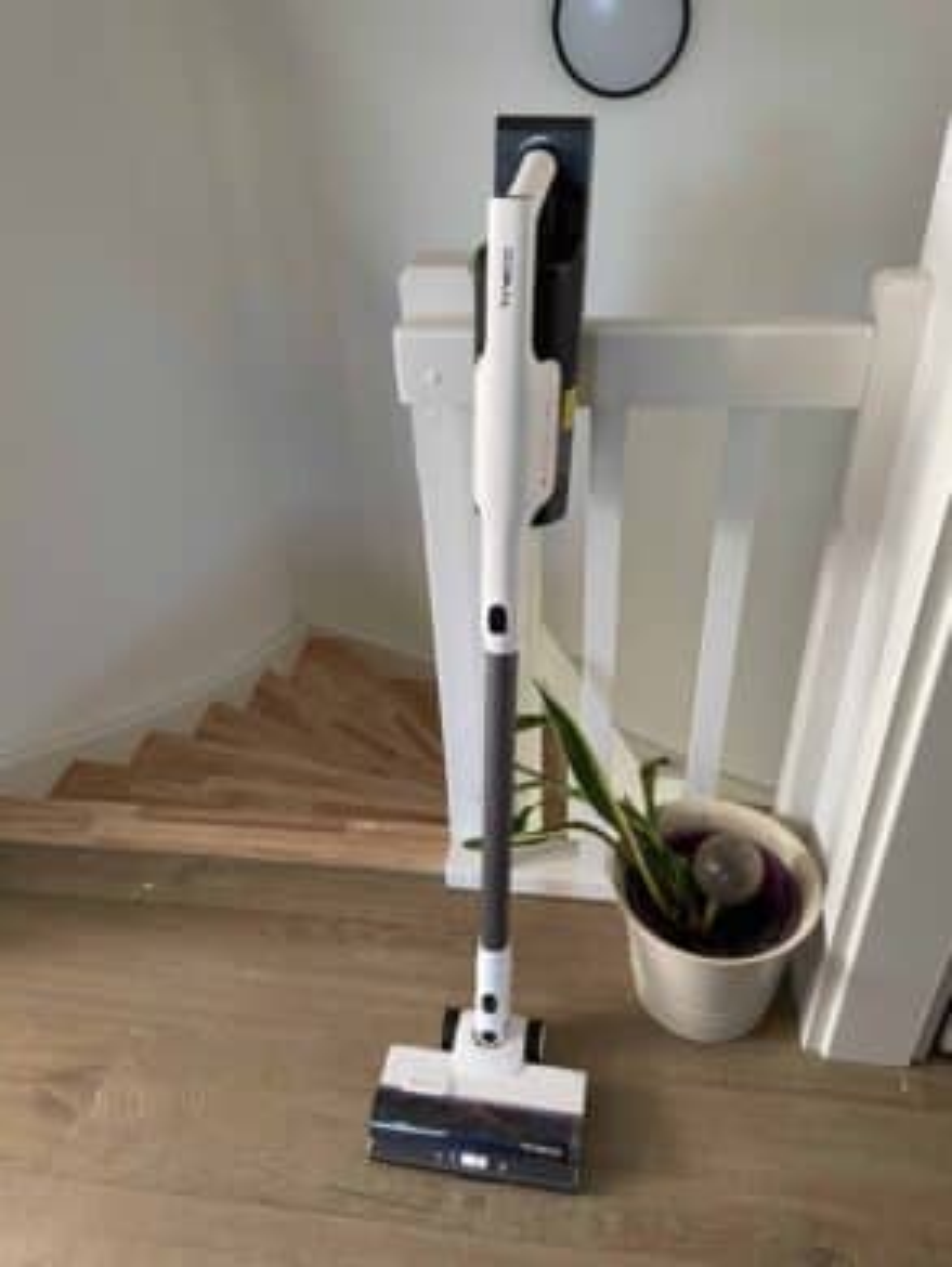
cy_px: 634
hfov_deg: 53.1
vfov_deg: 67.3
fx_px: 952
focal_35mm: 26
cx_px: 476
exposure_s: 1/60
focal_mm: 4.2
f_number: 1.6
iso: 160
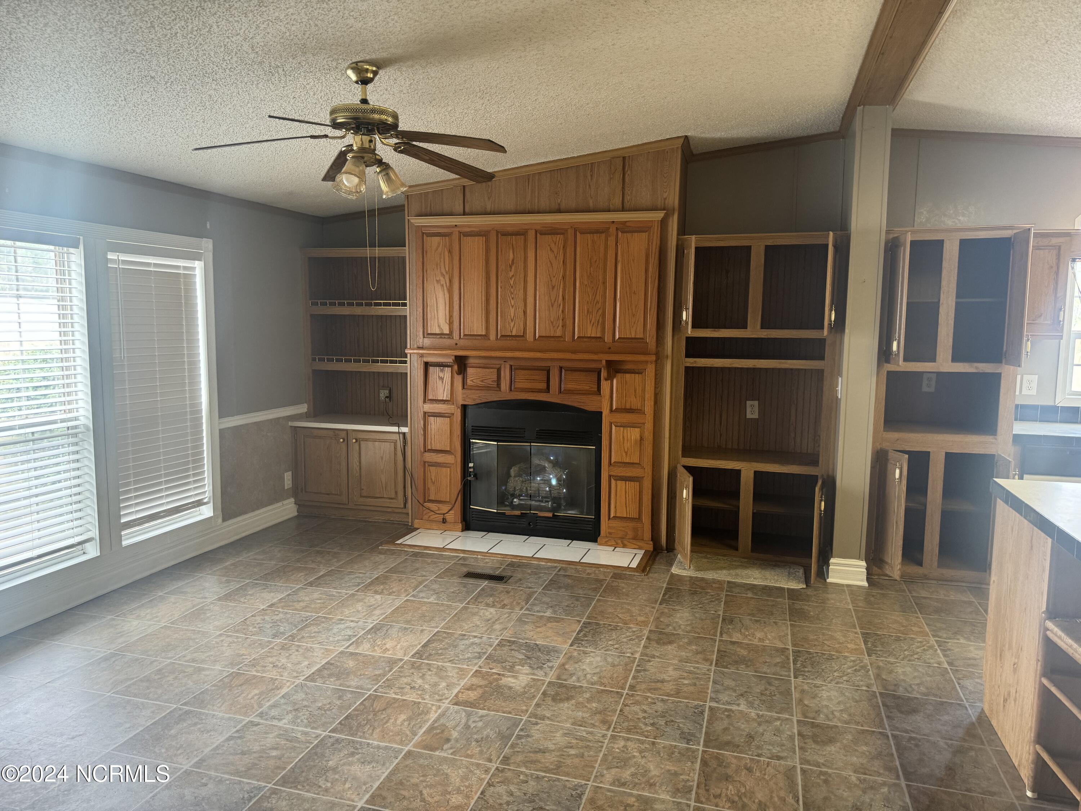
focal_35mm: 24
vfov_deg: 56.8
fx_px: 749
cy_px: 406
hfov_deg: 71.6
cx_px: 540
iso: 200
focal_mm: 6.86
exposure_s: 1/60
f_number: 1.78
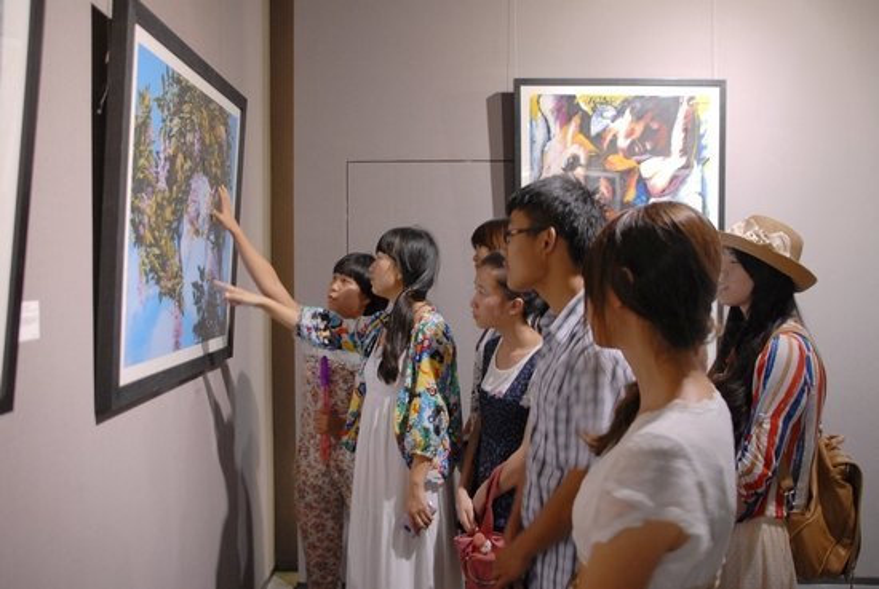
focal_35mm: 27
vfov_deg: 48.1
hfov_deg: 67.3
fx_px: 660
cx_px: 440
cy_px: 294
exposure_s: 1/15
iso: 400
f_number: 3.5
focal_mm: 18
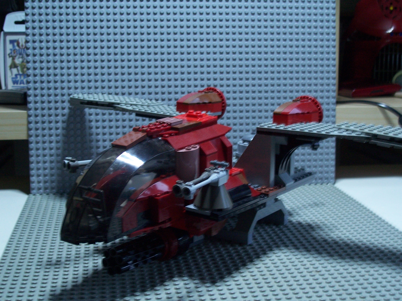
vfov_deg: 27.5
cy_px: 150
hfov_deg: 36.2
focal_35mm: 53
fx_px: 615
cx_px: 201
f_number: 3.4
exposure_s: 1/2
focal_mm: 8.6
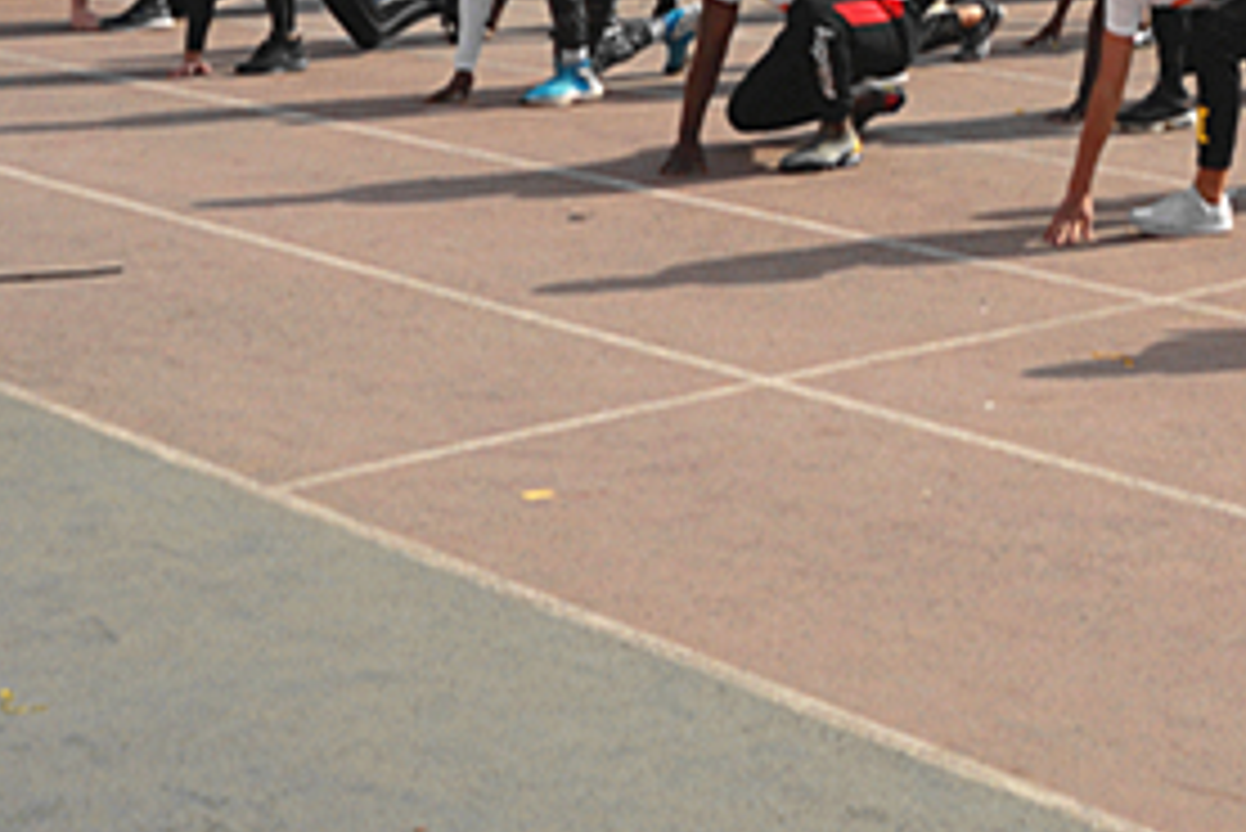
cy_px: -324
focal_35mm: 91
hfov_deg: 20.6
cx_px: 1561
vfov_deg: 14.3
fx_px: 3151
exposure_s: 1/2000
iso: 160
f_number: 4
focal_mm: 28
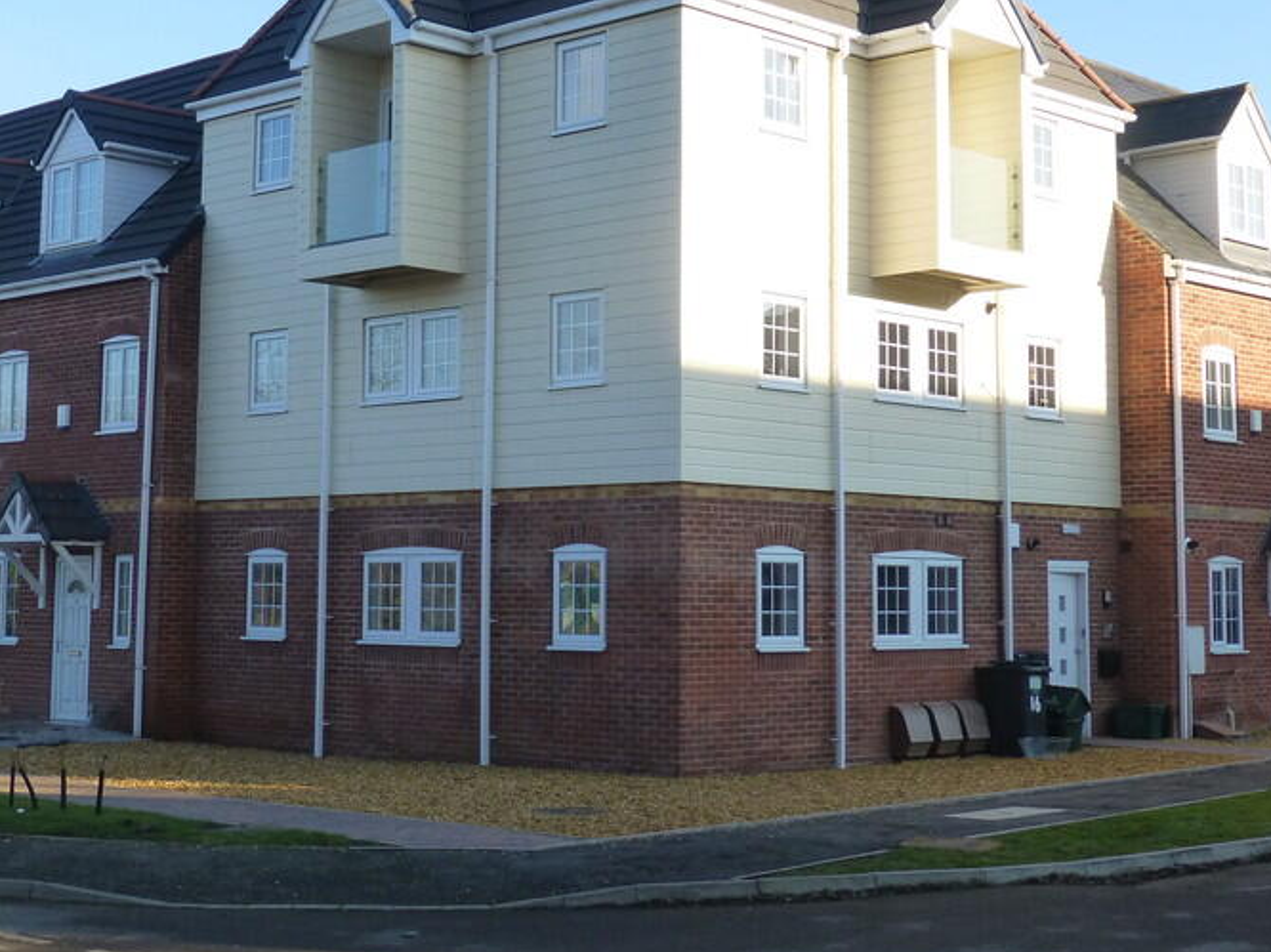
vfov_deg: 24.3
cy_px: 334
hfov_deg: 32.2
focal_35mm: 60
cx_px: 609
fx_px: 2202
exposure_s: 1/320
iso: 160
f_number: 3.9
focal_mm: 6.9
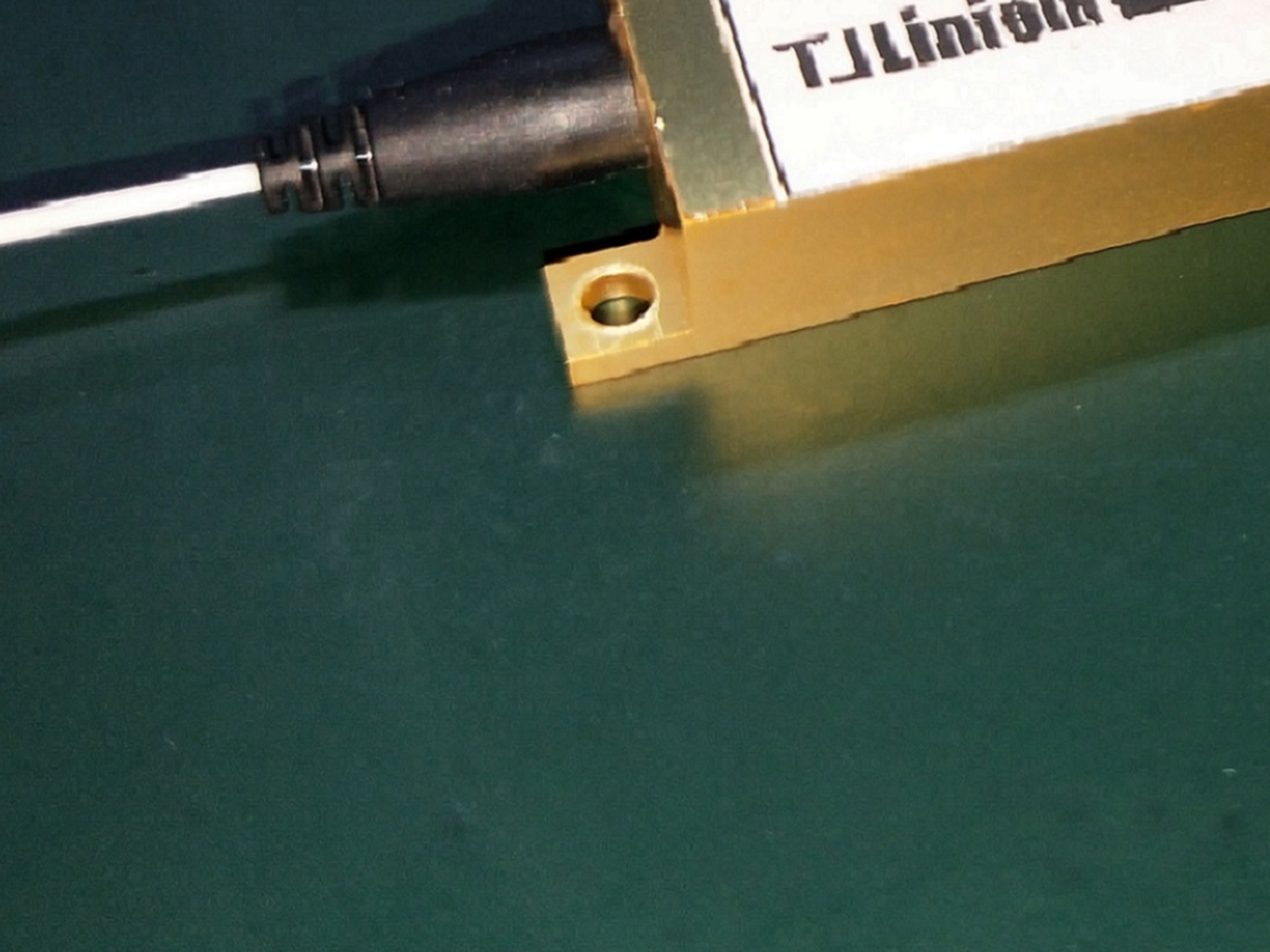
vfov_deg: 25.2
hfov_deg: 31.5
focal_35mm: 55
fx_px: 2018
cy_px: -19
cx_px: 1355
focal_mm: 4.27
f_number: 1.7
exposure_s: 1/50
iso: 60
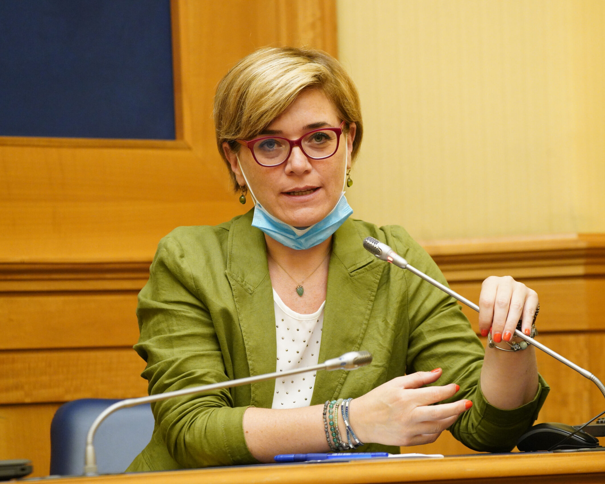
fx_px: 3492
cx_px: 321
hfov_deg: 9.9
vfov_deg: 7.9
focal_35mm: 195
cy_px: 242
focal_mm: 173
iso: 6400
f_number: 5.6
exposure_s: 1/125
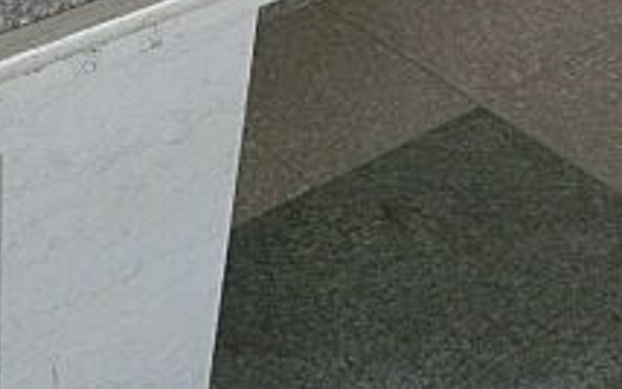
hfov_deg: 25.8
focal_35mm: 76
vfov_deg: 16.6
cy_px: -61
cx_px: 3
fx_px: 1289
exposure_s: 1/250
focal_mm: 4.24
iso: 800
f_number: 3
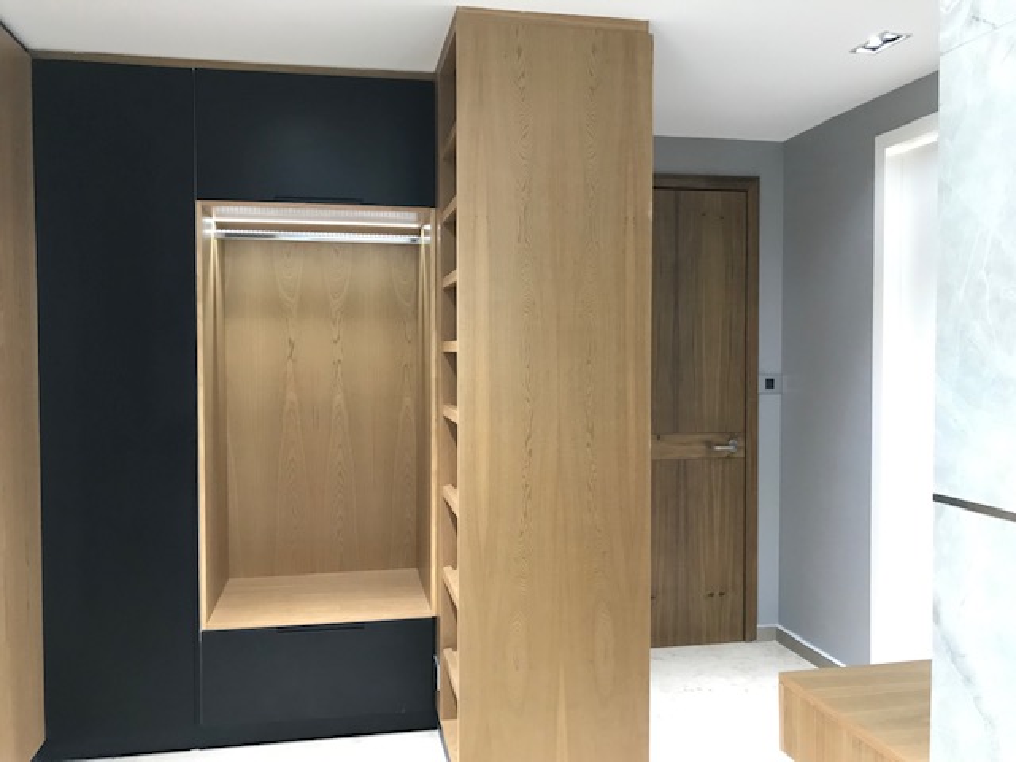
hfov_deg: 63.4
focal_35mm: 28
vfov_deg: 49.7
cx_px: 508
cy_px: 381
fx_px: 822
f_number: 1.8
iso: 100
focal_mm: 3.99
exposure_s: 1/15
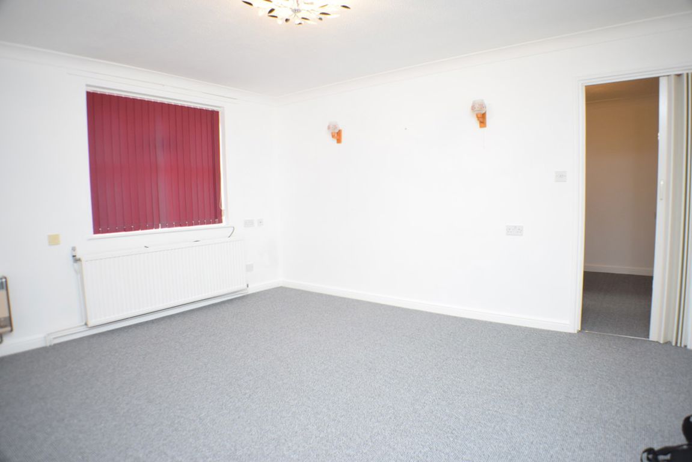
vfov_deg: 48.0
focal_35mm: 27
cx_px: 346
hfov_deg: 67.4
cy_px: 231
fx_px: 519
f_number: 3.8
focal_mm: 18
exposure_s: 1/60
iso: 800
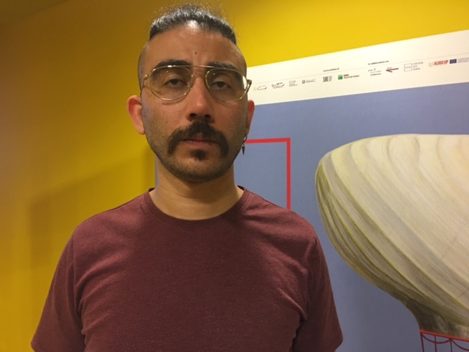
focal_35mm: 29
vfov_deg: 48.2
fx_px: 393
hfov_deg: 61.7
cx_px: 234
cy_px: 176
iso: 100
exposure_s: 1/10
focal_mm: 4.15
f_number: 2.2
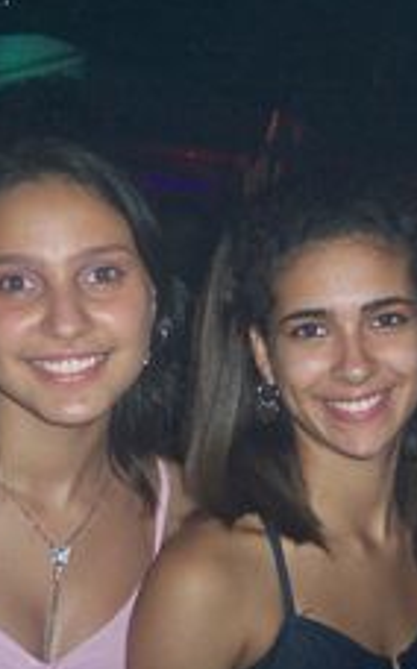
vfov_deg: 30.2
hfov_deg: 18.9
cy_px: 330
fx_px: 1240
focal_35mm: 68
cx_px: 326
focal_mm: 8
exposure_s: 1/30
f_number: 2.8
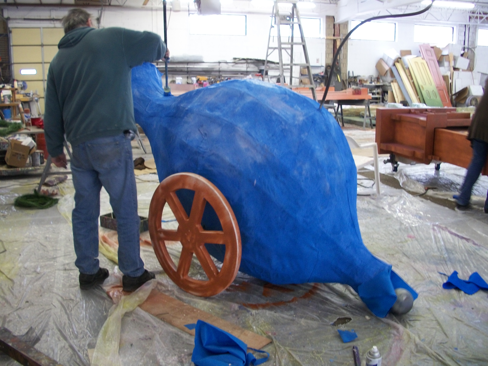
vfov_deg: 40.7
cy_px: 183
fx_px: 493
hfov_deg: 52.6
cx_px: 244
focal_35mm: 35
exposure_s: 1/8
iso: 160
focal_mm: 6.3
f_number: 3.1
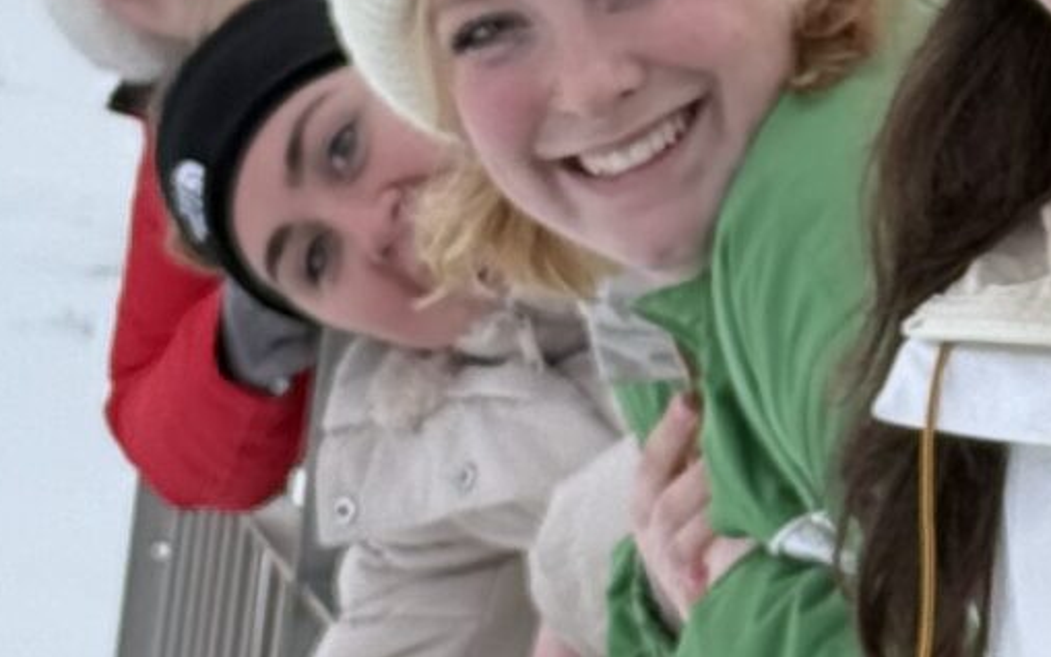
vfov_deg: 5.1
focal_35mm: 256
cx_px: 1373
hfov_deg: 8.1
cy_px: 496
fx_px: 7332
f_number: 1.78
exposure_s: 1/719
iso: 100
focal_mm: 6.76
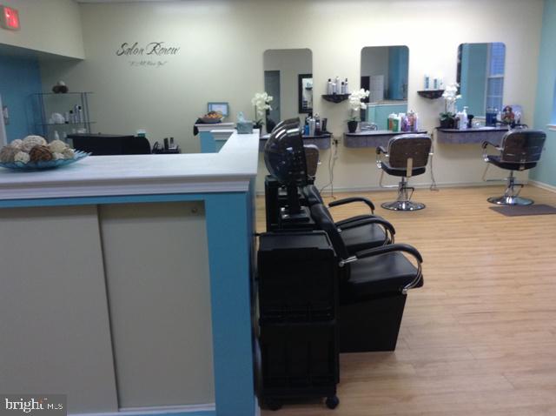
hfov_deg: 55.4
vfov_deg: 42.8
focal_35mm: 33
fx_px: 529
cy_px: 208
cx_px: 278
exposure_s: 1/24
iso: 80
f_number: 2.4
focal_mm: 3.3
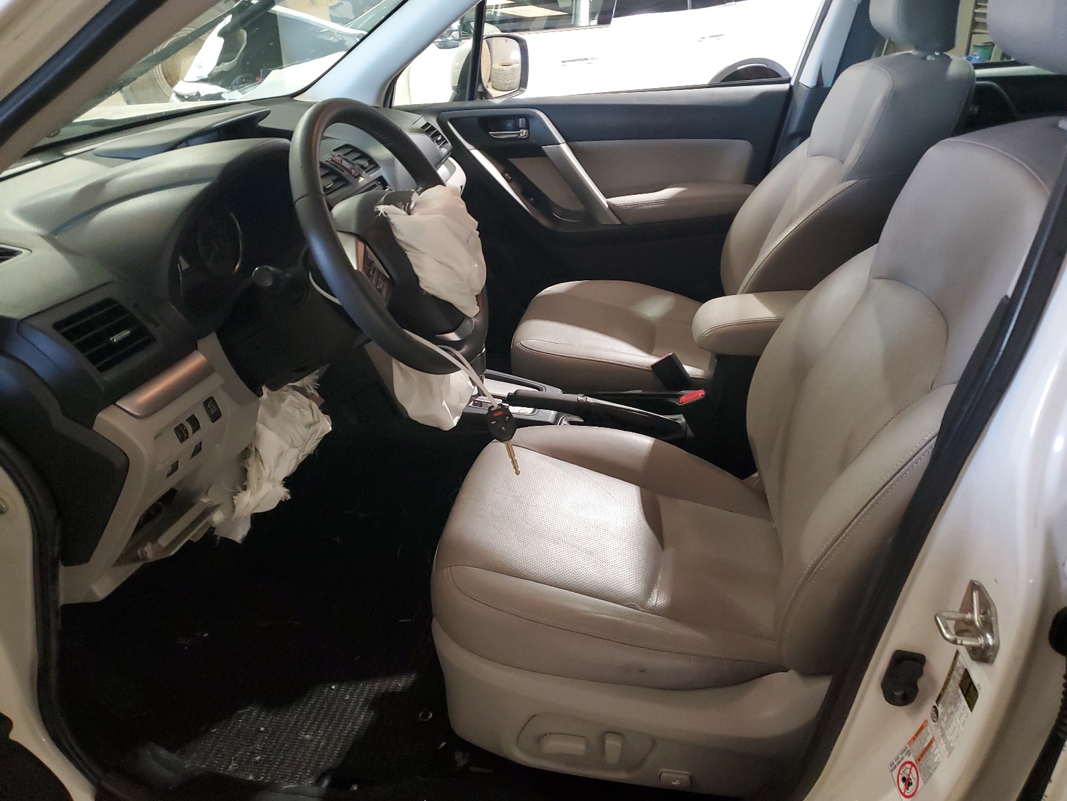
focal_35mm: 26
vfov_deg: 53.1
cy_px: 400
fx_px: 801
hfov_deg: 67.3
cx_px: 534
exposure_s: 1/40
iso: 344
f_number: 1.5
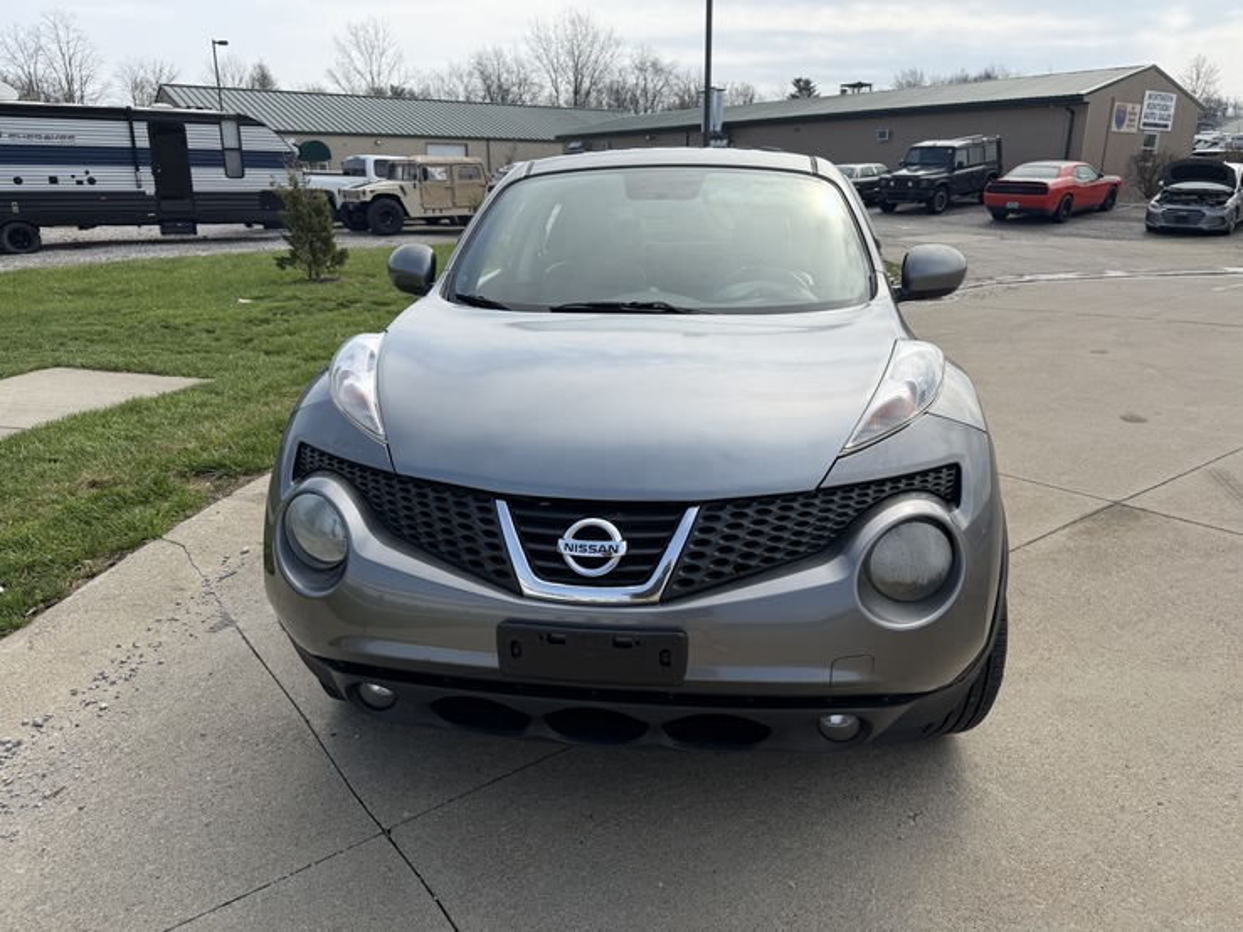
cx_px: 622
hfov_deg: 71.6
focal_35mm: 24
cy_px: 466
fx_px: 862
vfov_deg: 56.8
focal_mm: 6.76
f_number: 1.78
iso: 80
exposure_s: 1/3953
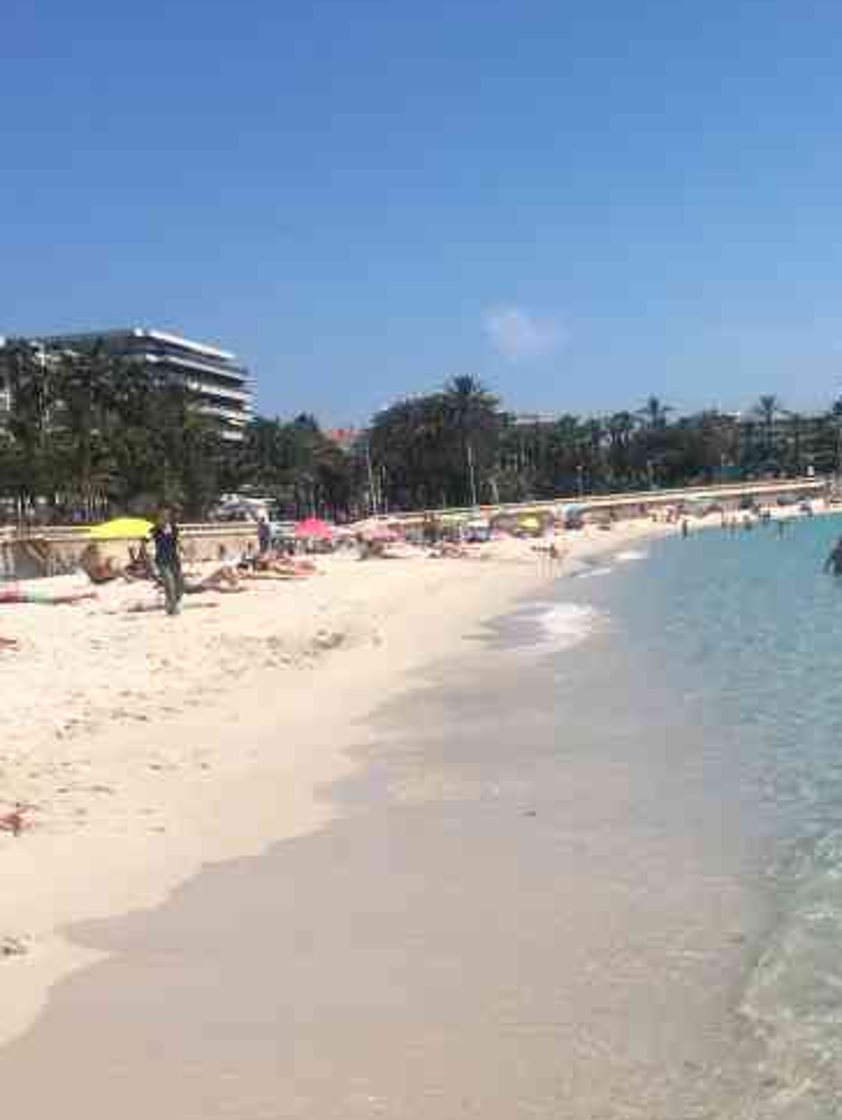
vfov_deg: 34.3
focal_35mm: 56
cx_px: 587
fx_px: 1814
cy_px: 583
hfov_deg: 25.9
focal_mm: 4.15
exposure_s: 1/2959
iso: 25
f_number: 2.2
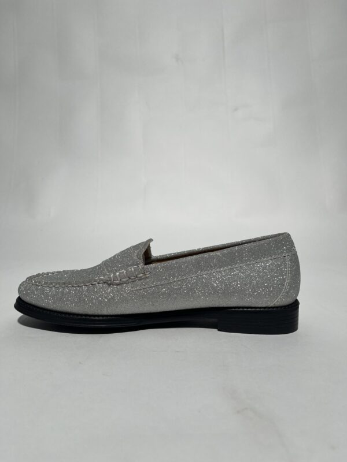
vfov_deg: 67.3
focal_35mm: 26
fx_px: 348
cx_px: 174
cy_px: 231
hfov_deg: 53.1
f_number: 1.6
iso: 50
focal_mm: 5.1
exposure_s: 1/639
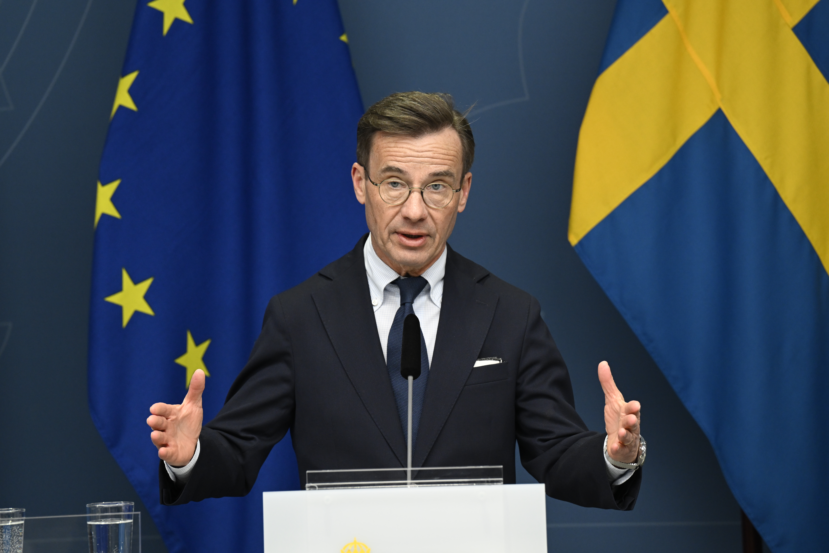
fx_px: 4605
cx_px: 414
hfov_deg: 10.3
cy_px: 276
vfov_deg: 6.9
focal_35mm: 200
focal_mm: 200
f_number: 5
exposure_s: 1/250
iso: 2500
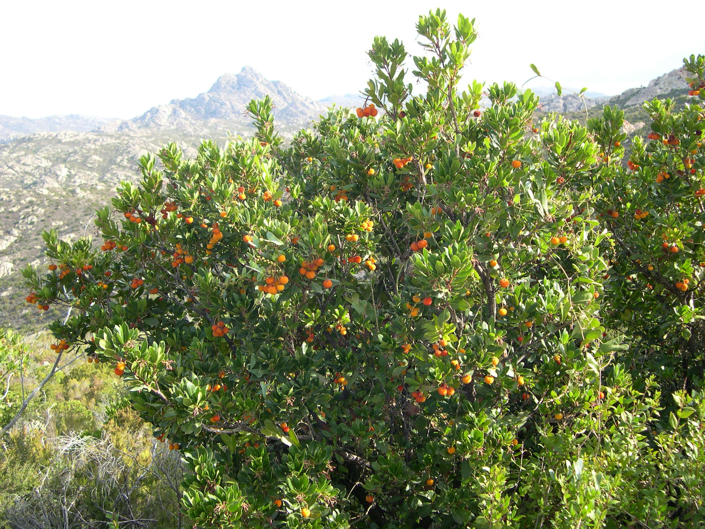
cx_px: 352
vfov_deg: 37.7
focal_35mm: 38
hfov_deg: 49.0
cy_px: 264
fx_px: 774
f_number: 2.8
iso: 100
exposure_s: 1/236
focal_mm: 8
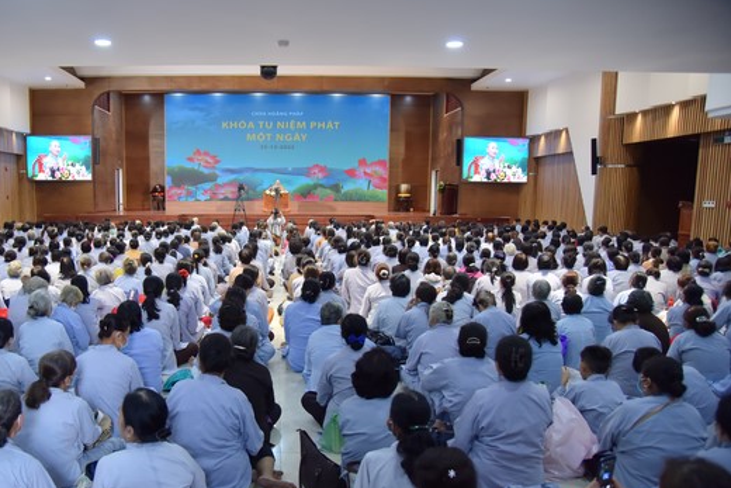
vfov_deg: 43.4
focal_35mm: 30
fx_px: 609
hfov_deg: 61.1
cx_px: 276
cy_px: 293
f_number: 4
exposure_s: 1/125
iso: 1000
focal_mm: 24
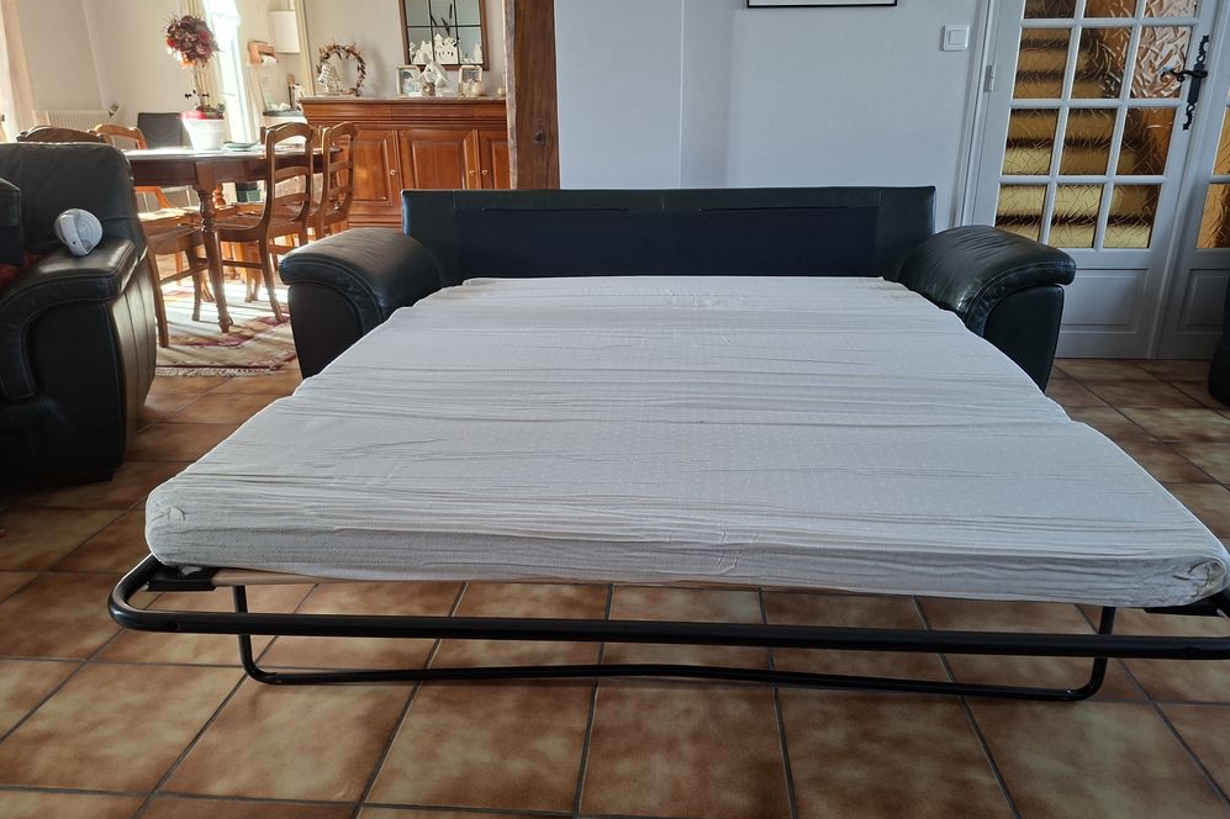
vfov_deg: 53.1
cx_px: 616
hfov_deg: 73.8
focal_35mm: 24
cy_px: 414
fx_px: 820
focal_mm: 5.54
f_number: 1.8
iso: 160
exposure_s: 1/60
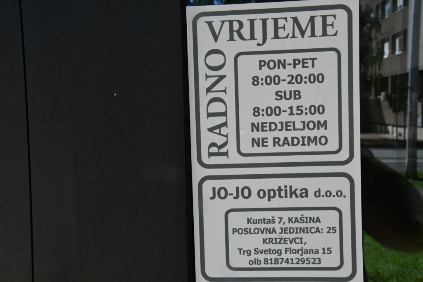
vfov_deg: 28.1
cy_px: 141
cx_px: 212
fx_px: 564
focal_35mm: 48
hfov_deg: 41.1
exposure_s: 1/1000
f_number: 16
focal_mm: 32
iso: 3200
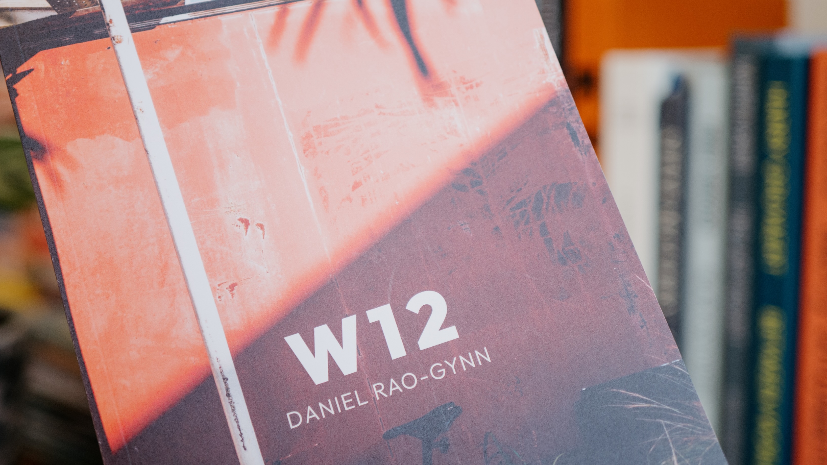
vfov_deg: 23.9
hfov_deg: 41.2
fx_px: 1096
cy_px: 285
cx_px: 354
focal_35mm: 50
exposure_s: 1/50
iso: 200
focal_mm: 28
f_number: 1.7
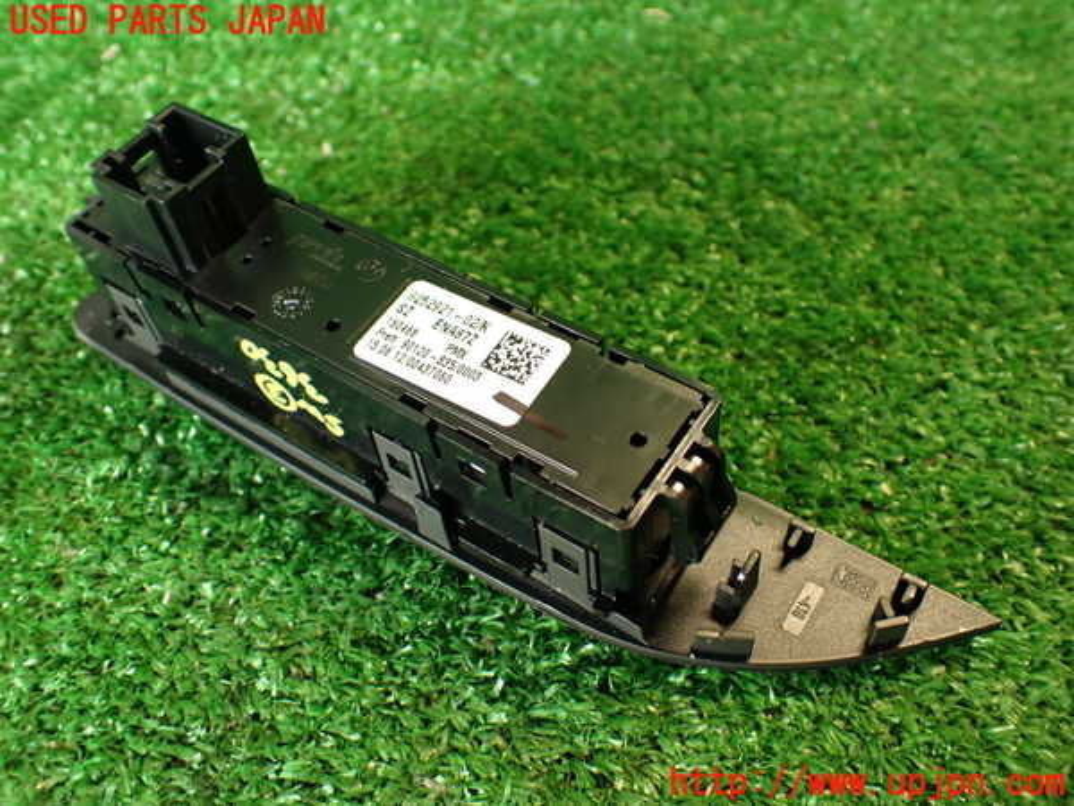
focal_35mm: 32
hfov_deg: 56.8
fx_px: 993
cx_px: 537
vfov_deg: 44.2
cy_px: 403
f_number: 2.4
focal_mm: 5.79
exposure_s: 1/30
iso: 320
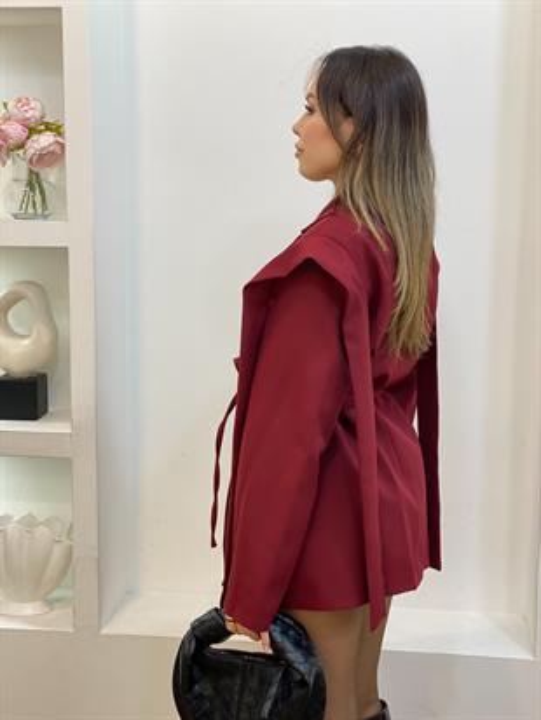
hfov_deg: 28.0
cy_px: 360
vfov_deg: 36.8
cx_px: 270
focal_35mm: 52
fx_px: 1083
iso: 80
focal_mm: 6
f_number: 2
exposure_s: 1/100
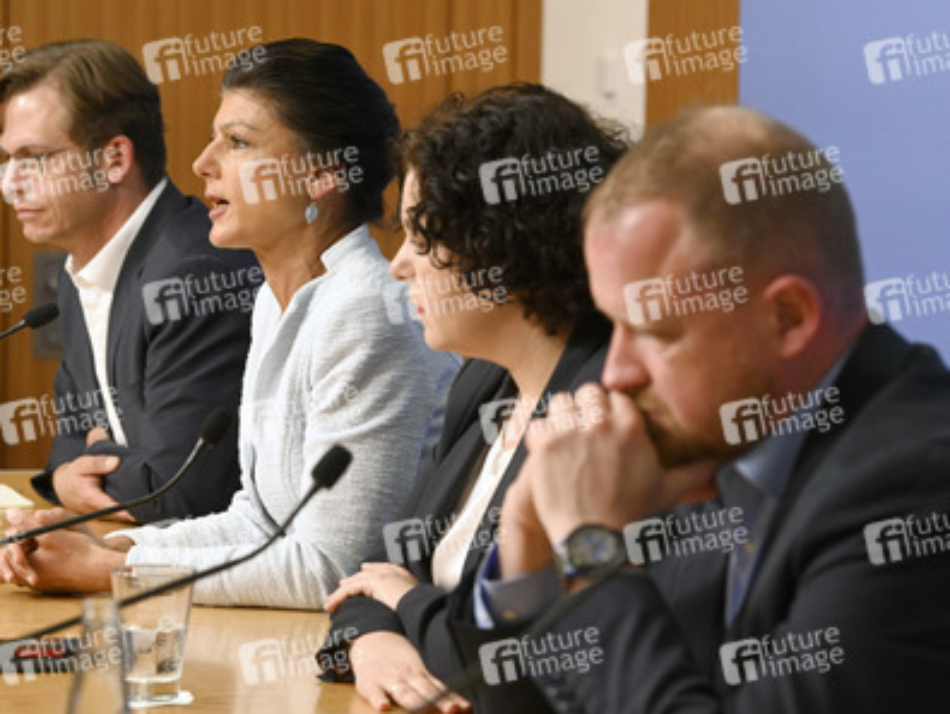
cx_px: 477
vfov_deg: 10.8
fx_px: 3763
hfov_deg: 14.4
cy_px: 356
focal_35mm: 137
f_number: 6.3
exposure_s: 1/400
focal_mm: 125
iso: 3200
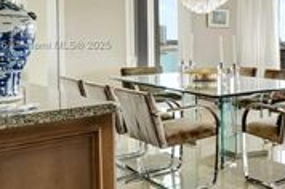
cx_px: 351
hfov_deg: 33.6
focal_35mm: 46
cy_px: 46
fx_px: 367
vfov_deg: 28.4
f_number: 13
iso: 640
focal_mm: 16.5
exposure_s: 1/40
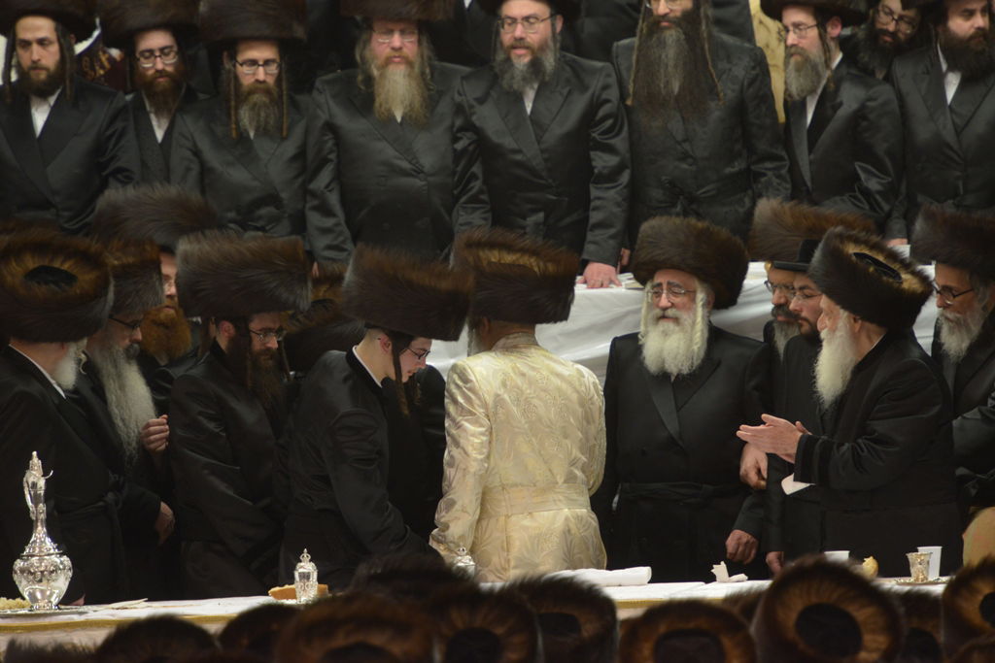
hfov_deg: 5.9
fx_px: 9674
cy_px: 332
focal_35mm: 350
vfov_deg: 3.9
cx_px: 498
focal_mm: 350
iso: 2200
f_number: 5.6
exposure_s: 1/125
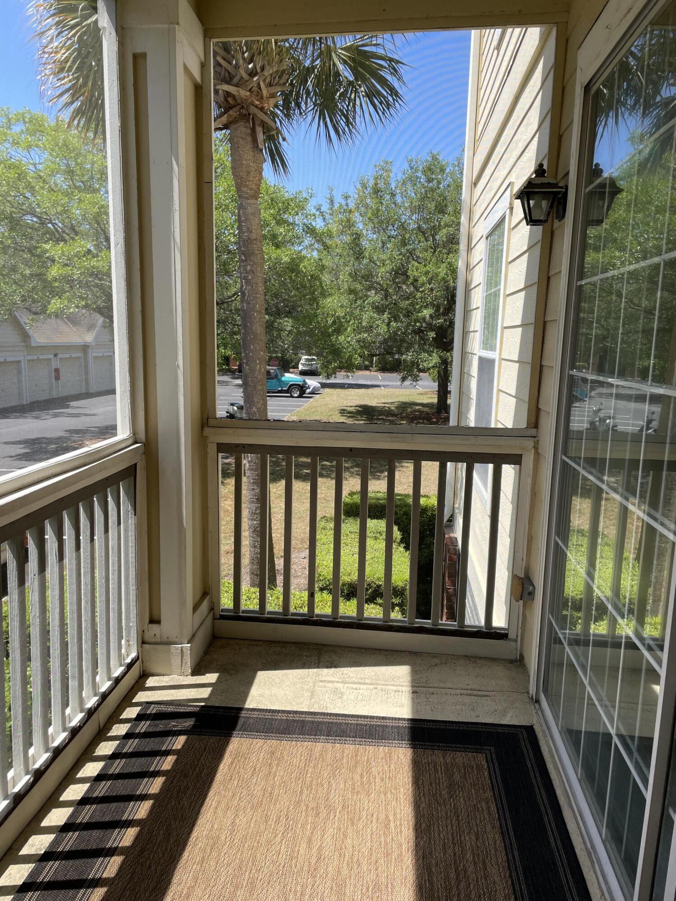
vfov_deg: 67.3
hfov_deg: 53.1
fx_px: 677
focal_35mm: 26
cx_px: 338
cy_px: 450
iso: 32
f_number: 1.6
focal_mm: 4.2
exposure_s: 1/1125
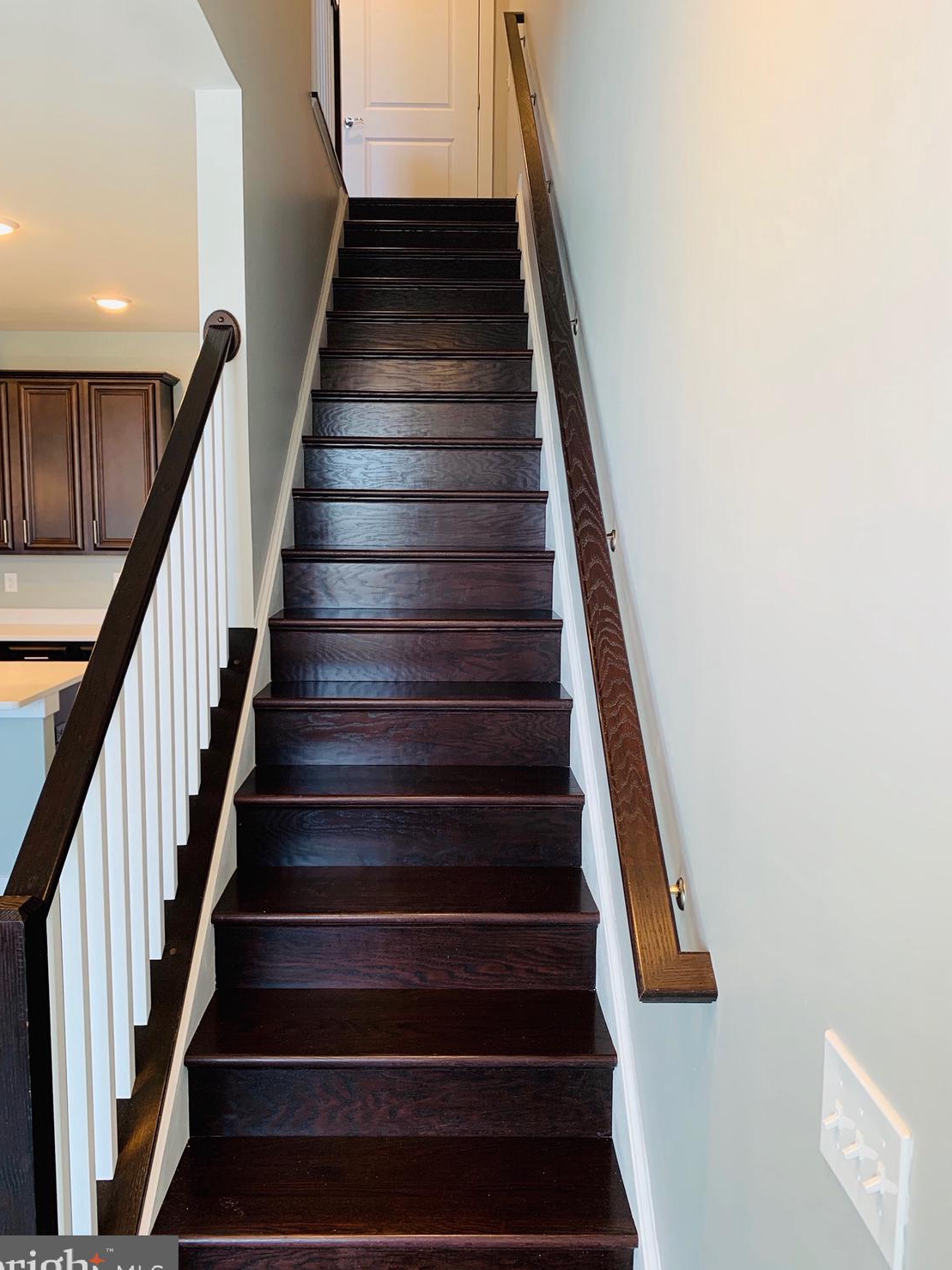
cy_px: 647
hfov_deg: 51.3
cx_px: 458
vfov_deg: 65.3
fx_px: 990
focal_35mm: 27
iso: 64
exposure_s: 1/60
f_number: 1.8
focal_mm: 4.25
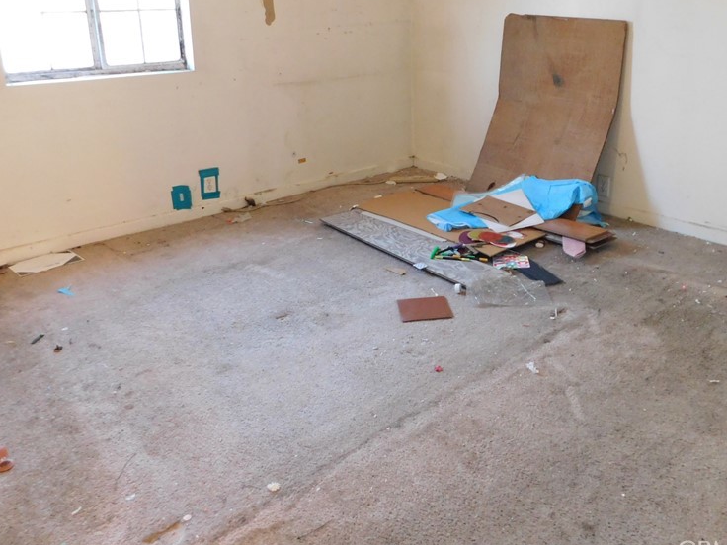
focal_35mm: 32
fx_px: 672
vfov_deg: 43.6
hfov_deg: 56.3
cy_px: 185
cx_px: 443
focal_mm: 4
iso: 400
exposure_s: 1/15
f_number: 3
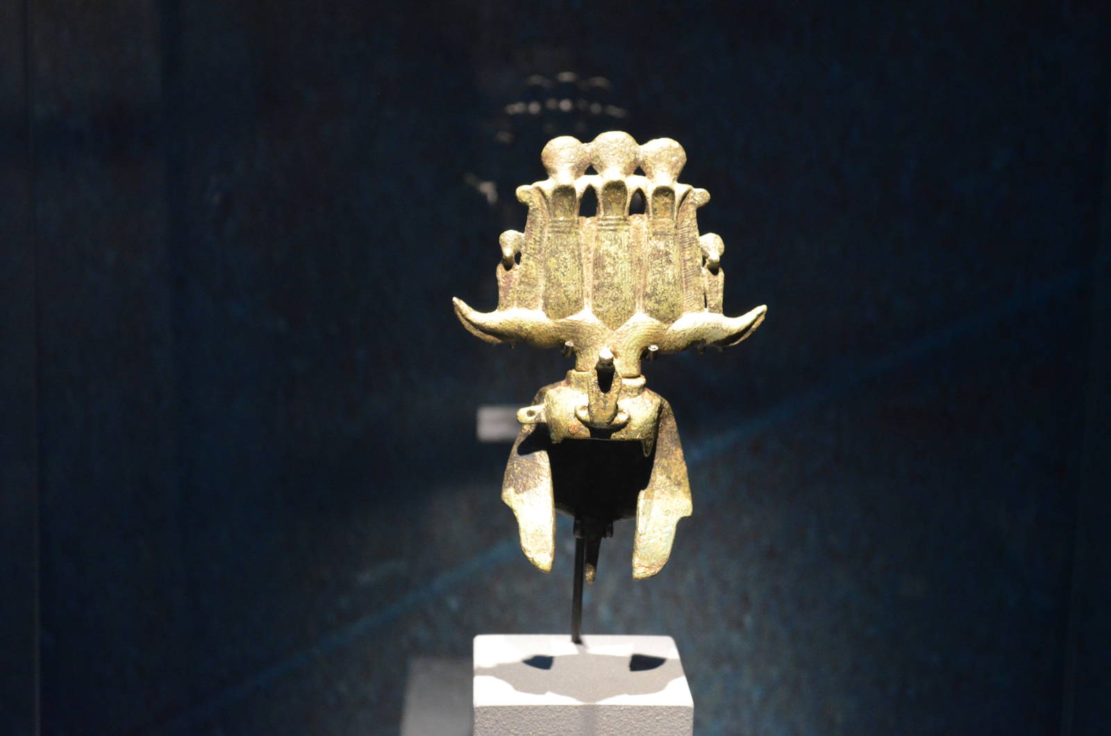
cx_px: 556
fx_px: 2079
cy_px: 368
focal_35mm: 68
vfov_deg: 20.1
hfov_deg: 29.9
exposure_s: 1/8
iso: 3200
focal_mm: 45
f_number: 5.3
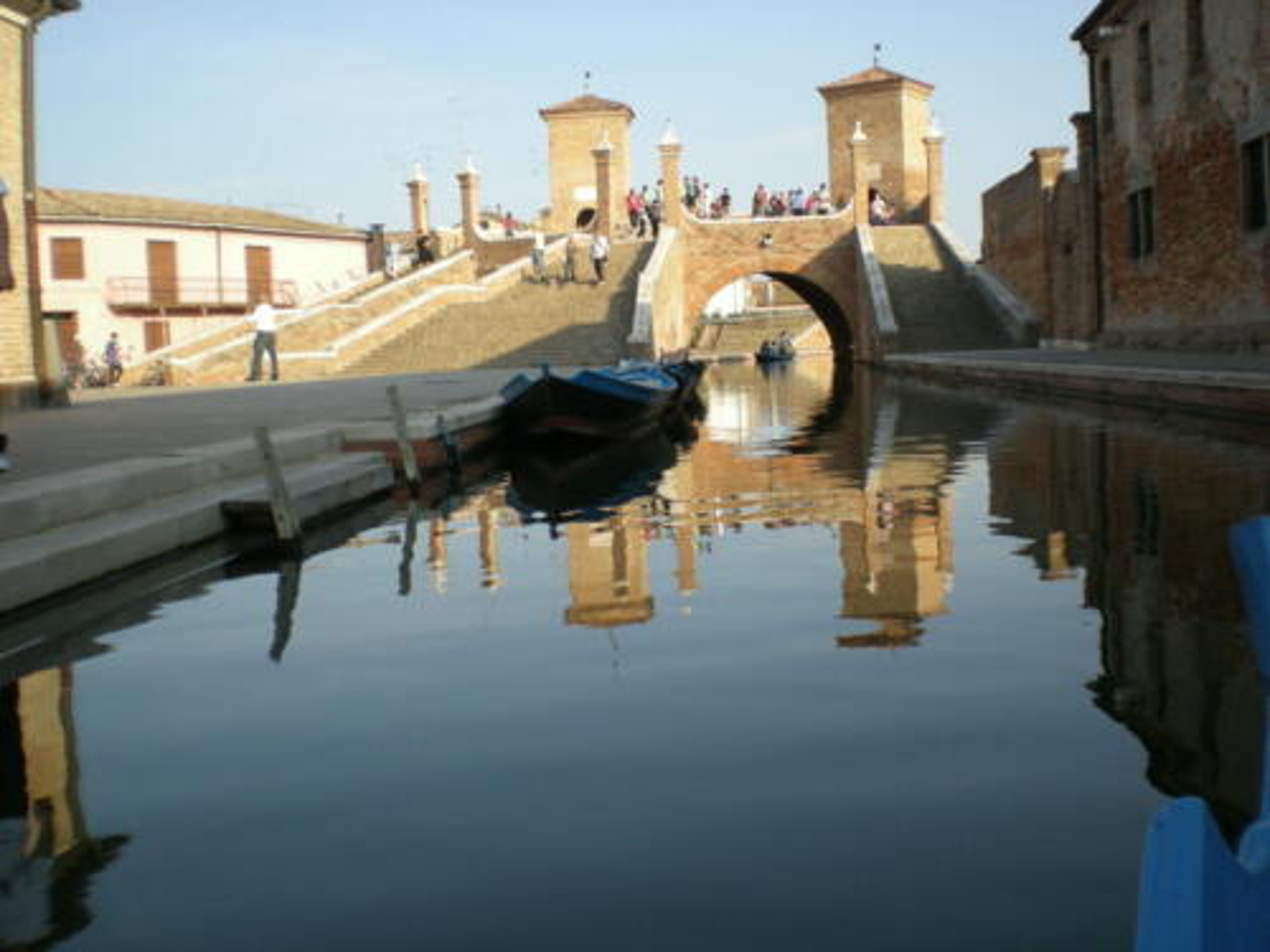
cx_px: 635
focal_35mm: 38
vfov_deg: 37.7
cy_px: 476
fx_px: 1394
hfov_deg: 49.0
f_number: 4.6
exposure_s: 1/200
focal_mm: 6.3
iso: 50
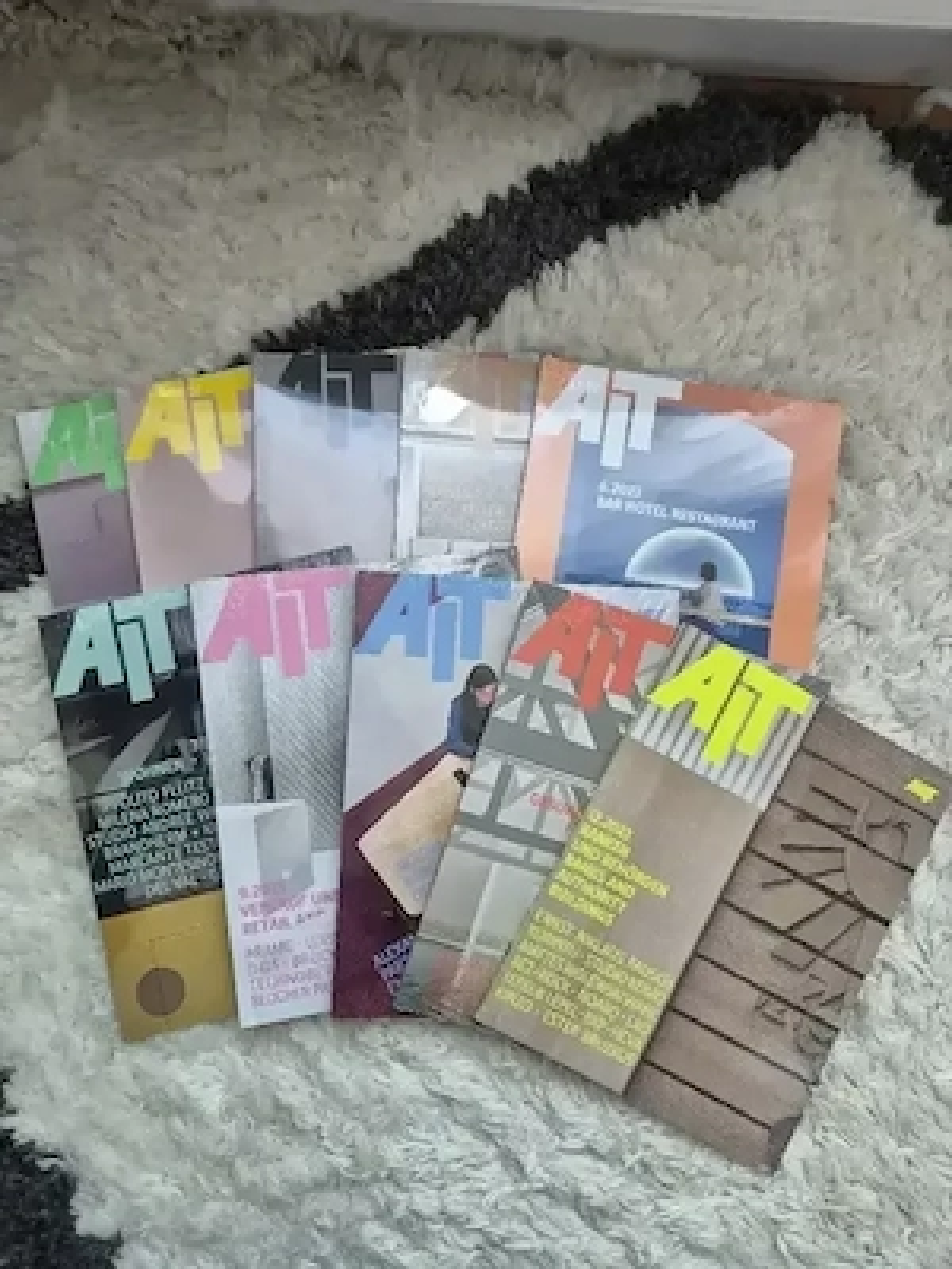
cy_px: 634
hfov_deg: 58.9
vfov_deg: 73.9
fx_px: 843
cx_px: 476
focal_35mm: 23
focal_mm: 5.4
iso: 160
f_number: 1.8
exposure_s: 1/100
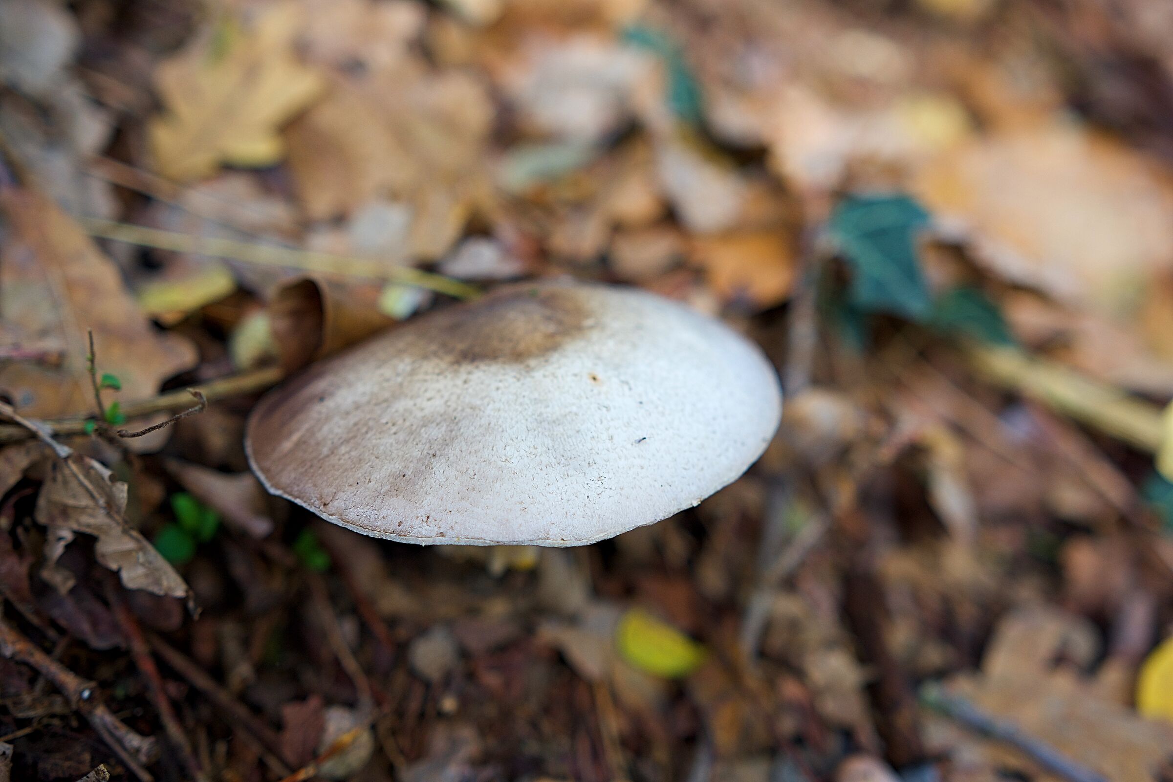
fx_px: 1710
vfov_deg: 25.8
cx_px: 586
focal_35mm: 52
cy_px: 391
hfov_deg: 37.9
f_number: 2.2
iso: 320
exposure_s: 1/100
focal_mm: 35
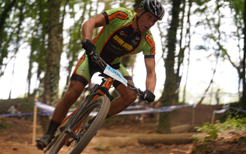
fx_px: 483
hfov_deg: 28.6
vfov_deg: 18.1
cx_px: 123
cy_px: 79
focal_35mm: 72
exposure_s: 1/125
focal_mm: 70
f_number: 2.8
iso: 100
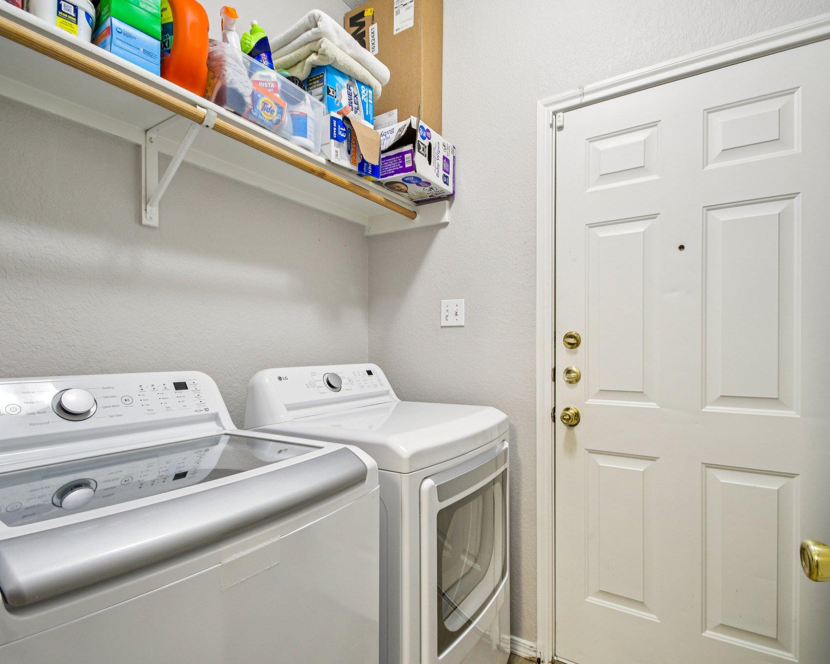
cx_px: 428
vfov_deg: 77.0
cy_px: 333
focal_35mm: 17
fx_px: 418
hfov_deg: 89.6
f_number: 8
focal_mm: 10
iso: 400
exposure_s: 1/5
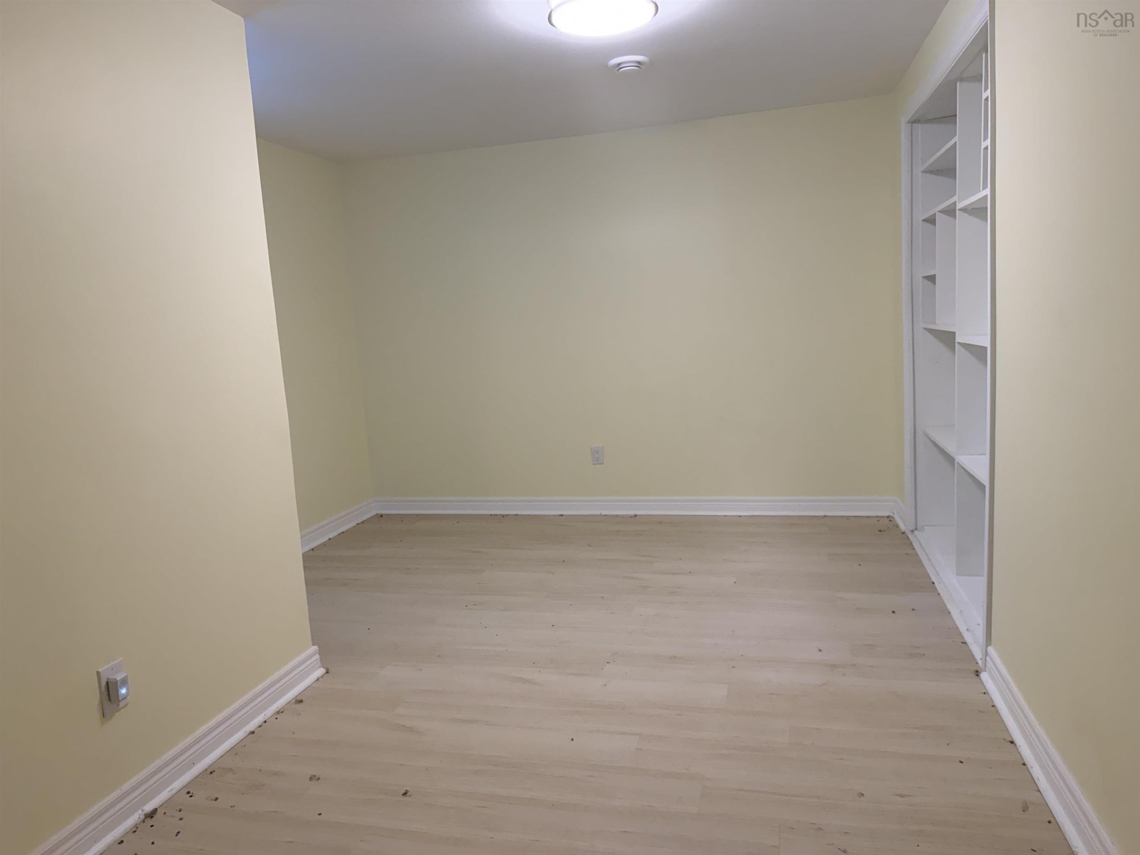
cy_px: 428
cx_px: 570
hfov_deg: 71.6
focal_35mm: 24
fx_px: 790
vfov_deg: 56.8
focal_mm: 6.76
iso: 200
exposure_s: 1/120
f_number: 1.78
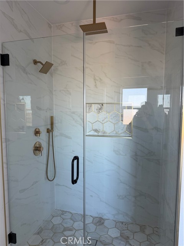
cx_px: 92
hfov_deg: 56.8
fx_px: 170
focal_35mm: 24
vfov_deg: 71.6
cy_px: 123
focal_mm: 6.76
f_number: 1.78
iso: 125
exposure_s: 1/121
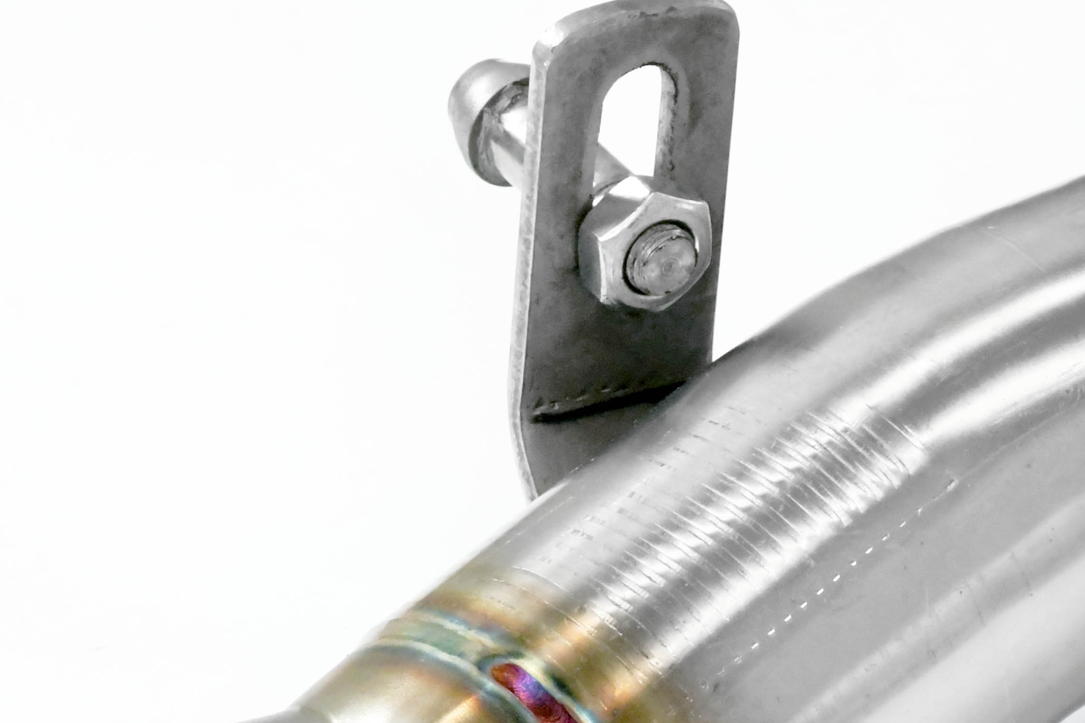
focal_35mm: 365
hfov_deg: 5.6
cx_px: 805
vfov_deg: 3.8
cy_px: 660
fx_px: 10999
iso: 2500
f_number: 13
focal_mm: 100
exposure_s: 1/125
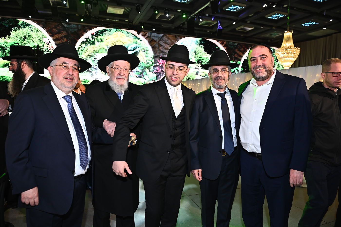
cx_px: 170
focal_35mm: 24
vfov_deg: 53.1
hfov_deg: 73.8
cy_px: 114
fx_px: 227
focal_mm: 24
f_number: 4
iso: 2000
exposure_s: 1/200
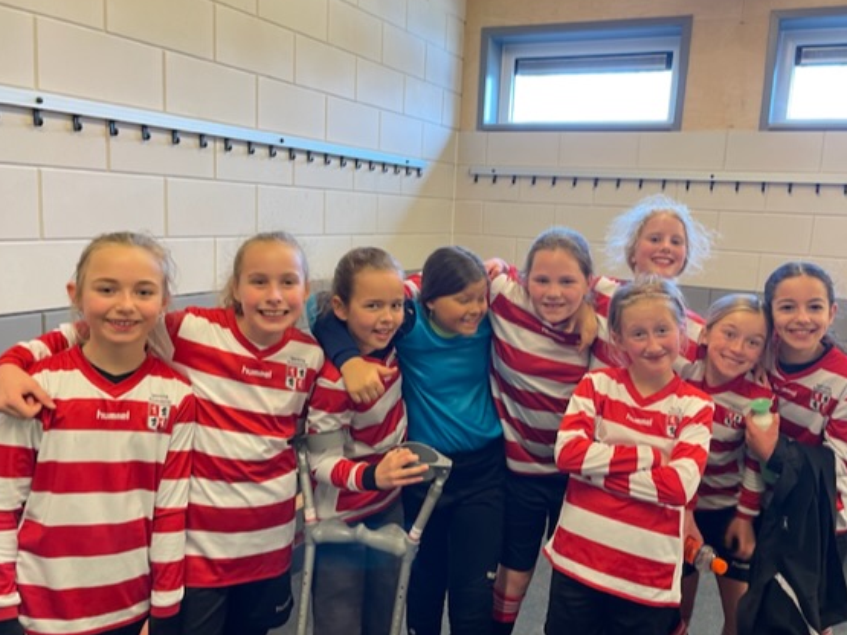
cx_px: 456
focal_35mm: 30
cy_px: 319
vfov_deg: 46.8
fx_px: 734
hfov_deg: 59.9
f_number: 1.6
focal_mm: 4.2
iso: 125
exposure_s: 1/50
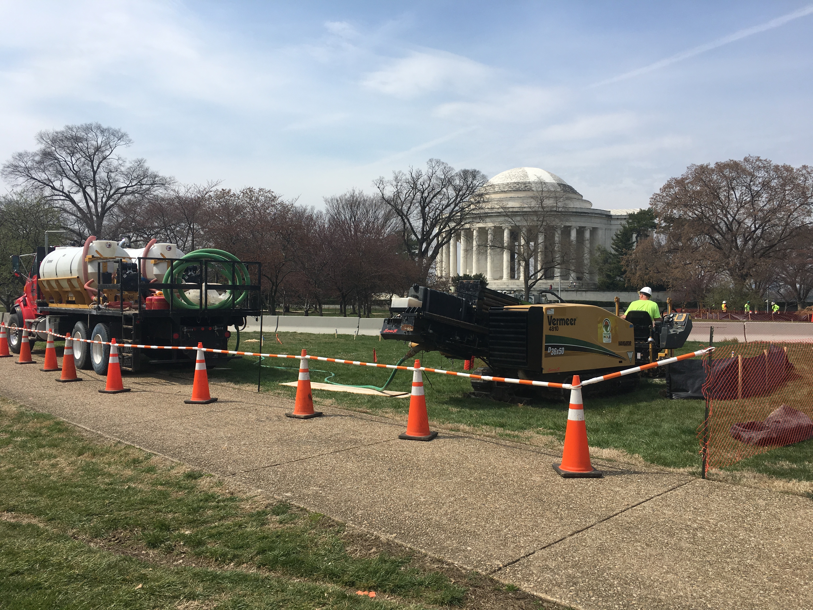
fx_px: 681
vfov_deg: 48.2
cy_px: 305
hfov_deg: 61.7
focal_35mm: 29
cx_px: 406
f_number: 2.2
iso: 25
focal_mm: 4.15
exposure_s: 1/1923
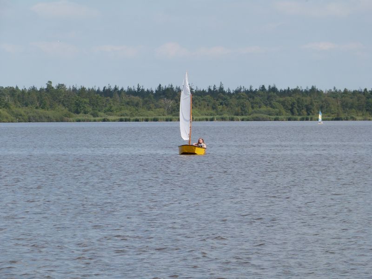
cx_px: 186
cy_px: 140
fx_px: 2472
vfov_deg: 6.5
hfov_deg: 8.6
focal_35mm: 230
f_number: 5.6
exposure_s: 1/500
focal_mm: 41.4
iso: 100
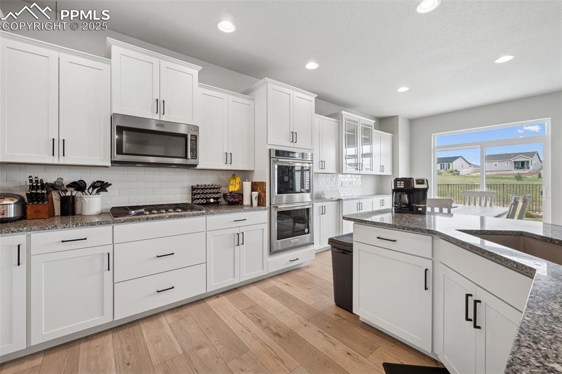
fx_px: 234
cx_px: 281
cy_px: 187
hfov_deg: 100.4
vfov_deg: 77.3
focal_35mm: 15
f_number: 11
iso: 100
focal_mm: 15
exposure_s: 1/2.5
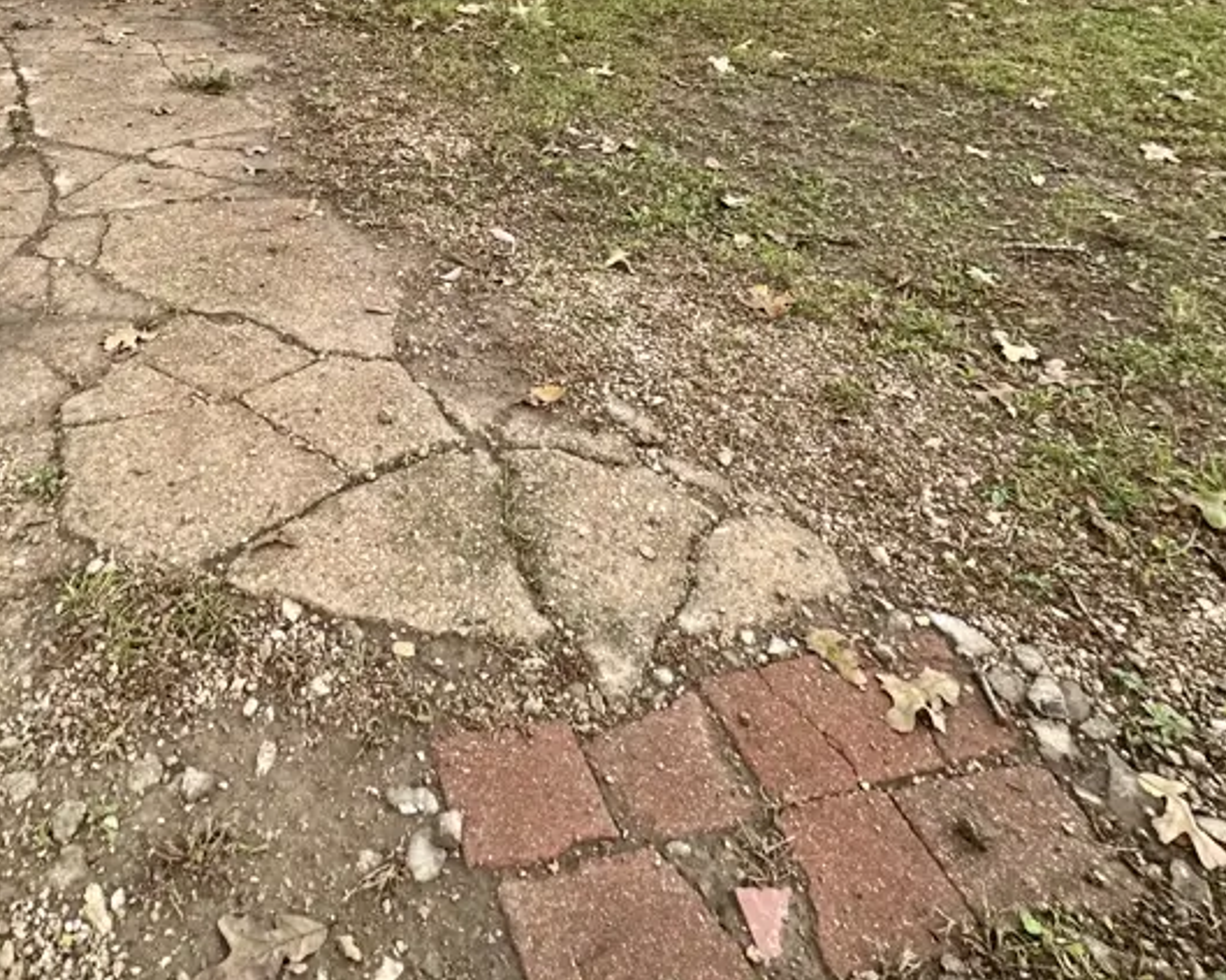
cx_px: 385
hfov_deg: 55.7
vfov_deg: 40.2
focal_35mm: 31
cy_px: -39
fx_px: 1125
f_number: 2.2
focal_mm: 2.22
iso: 50
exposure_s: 1/140
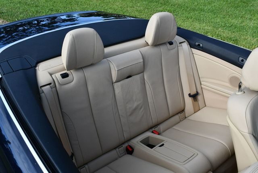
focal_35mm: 36
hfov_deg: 53.1
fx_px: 258
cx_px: 129
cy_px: 86
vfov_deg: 36.9
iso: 180
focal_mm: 18
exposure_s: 1/250
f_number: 8
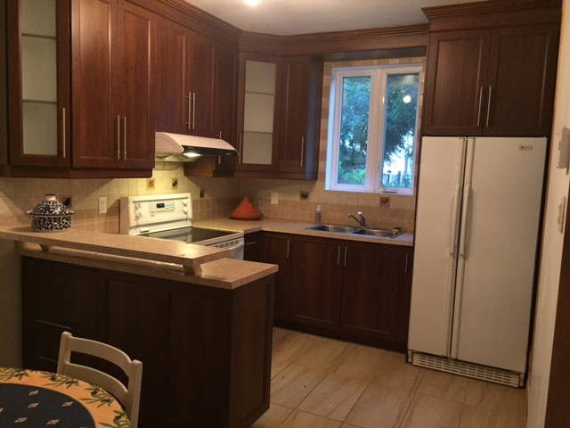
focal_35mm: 29
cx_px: 285
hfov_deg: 61.7
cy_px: 214
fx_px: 478
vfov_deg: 48.2
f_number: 2.2
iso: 250
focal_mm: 4.15
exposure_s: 1/30
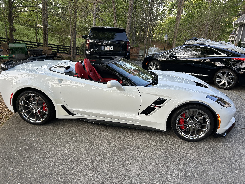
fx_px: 184
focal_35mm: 26
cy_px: 92
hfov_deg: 67.3
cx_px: 122
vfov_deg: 53.1
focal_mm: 5.7
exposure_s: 1/218
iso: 40
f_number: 1.5
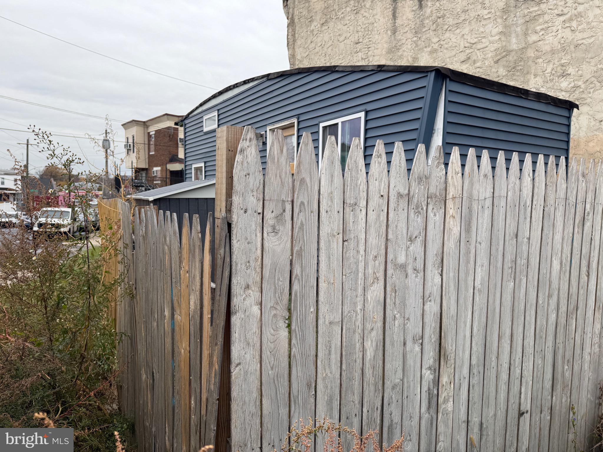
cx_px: 302
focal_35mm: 24
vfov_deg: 56.8
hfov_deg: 71.6
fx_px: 418
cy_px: 226
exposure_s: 1/347
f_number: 1.78
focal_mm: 6.76
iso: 80
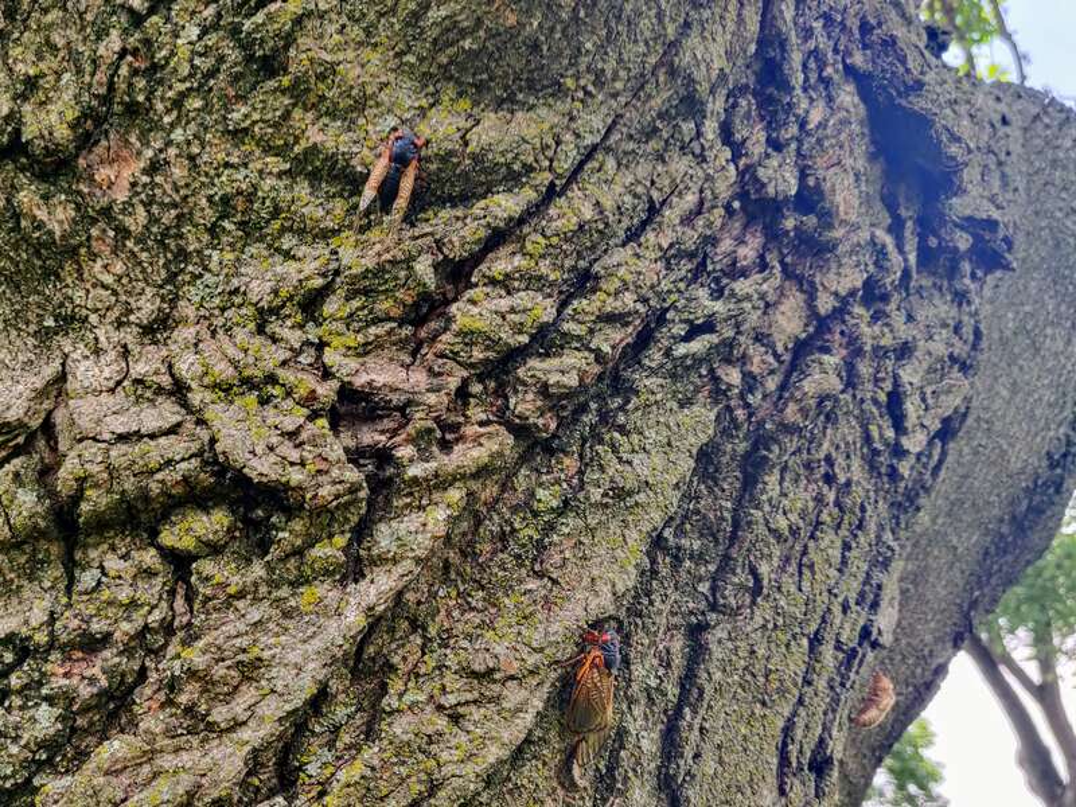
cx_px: 538
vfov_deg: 54.9
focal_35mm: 25
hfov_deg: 69.4
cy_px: 404
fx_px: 777
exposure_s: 1/100
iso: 160
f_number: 1.7
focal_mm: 4.25
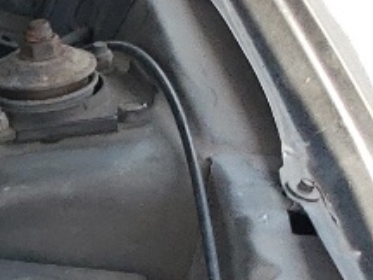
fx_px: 2080
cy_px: 532
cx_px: -774
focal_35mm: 193
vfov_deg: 7.4
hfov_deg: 8.5
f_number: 1.5
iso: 50
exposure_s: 1/476
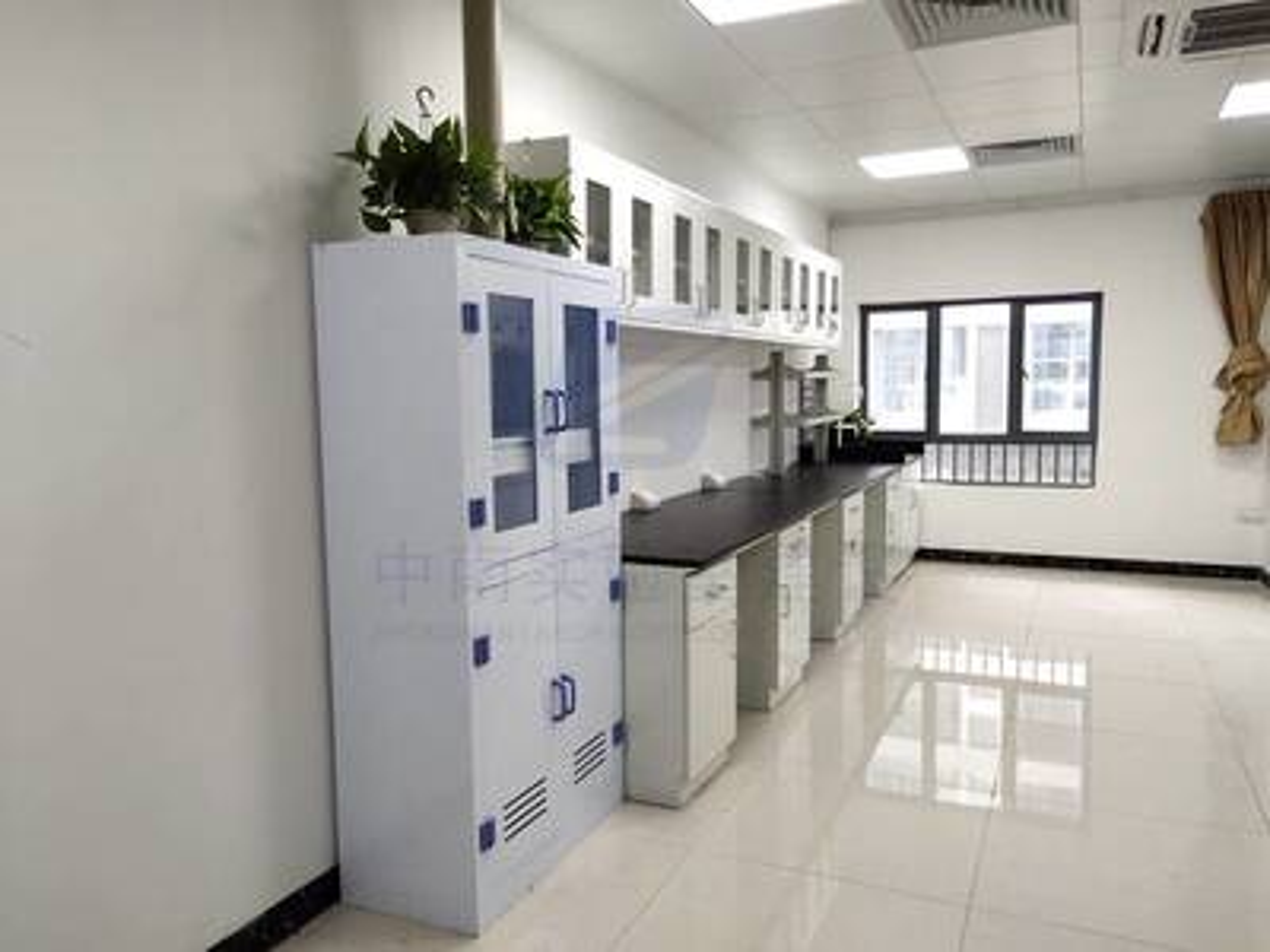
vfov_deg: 46.8
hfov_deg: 60.0
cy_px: 476
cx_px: 635
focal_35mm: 30
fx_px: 1101
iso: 121
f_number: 1.8
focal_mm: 4.35
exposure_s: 1/100
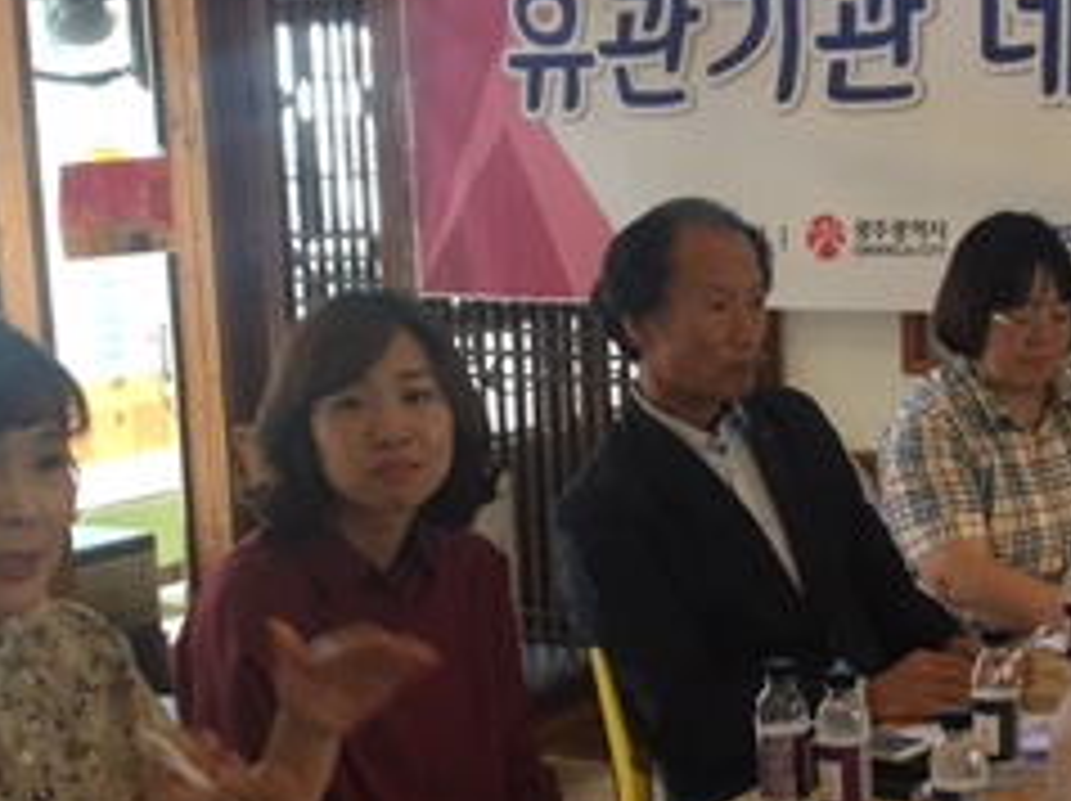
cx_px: 670
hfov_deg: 25.0
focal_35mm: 78
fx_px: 2411
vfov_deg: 18.8
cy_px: 504
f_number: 2.2
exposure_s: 1/30
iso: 100
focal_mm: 4.15
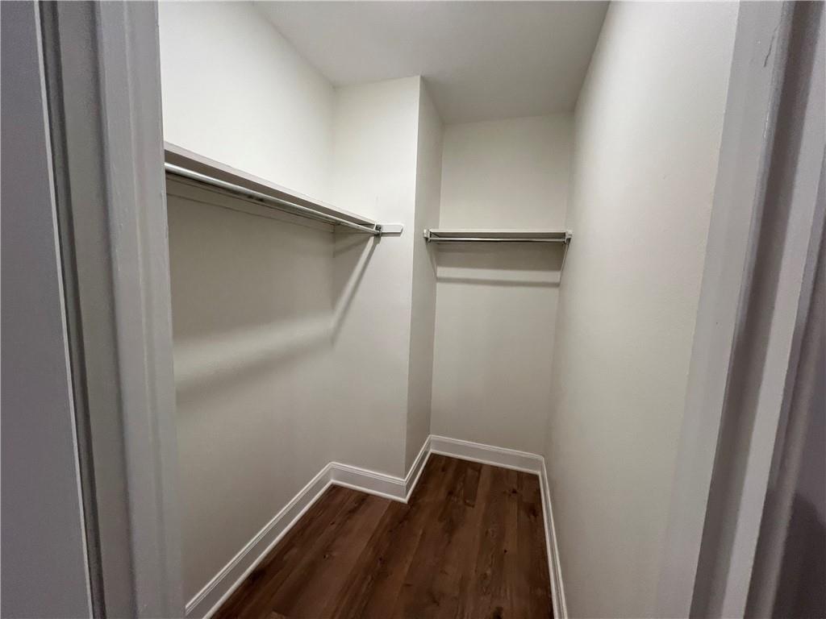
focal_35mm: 13
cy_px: 310
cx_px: 413
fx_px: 310
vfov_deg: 89.9
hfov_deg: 106.2
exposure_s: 1/120
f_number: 1.8
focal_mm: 1.57
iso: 200
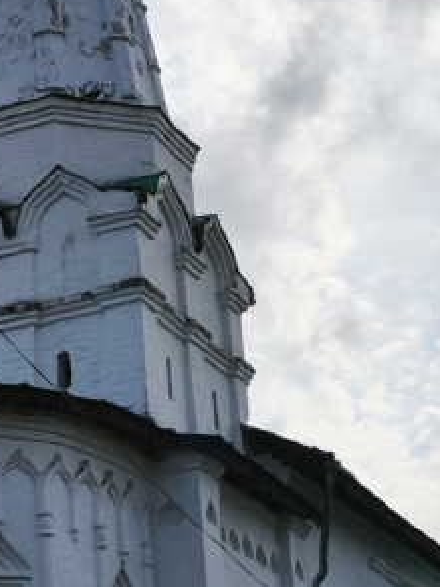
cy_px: 307
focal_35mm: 101
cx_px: -110
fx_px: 1712
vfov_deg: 19.4
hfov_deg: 14.1
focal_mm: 5.35
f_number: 1.7
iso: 80
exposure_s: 1/8816
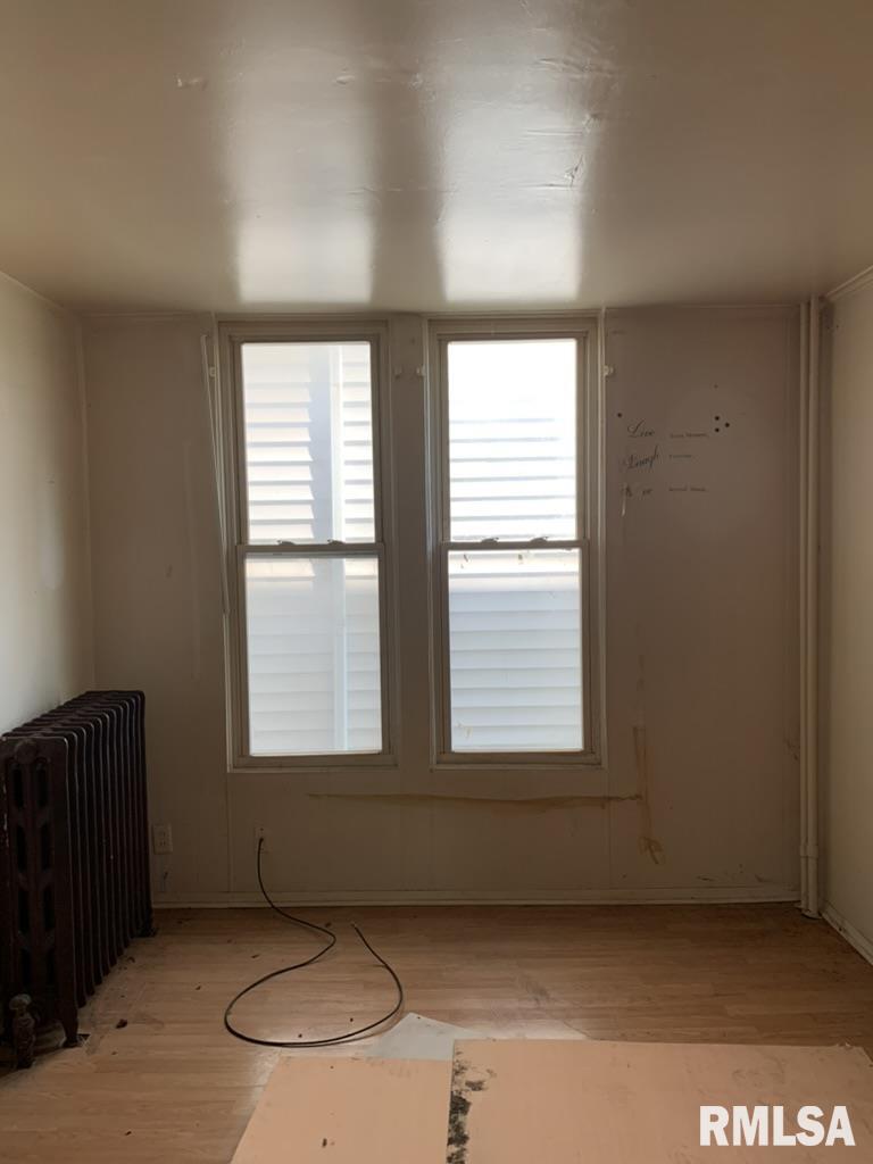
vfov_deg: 67.3
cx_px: 436
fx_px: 874
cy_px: 582
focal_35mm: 26
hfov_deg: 53.1
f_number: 1.8
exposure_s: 1/121
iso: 64
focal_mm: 4.25
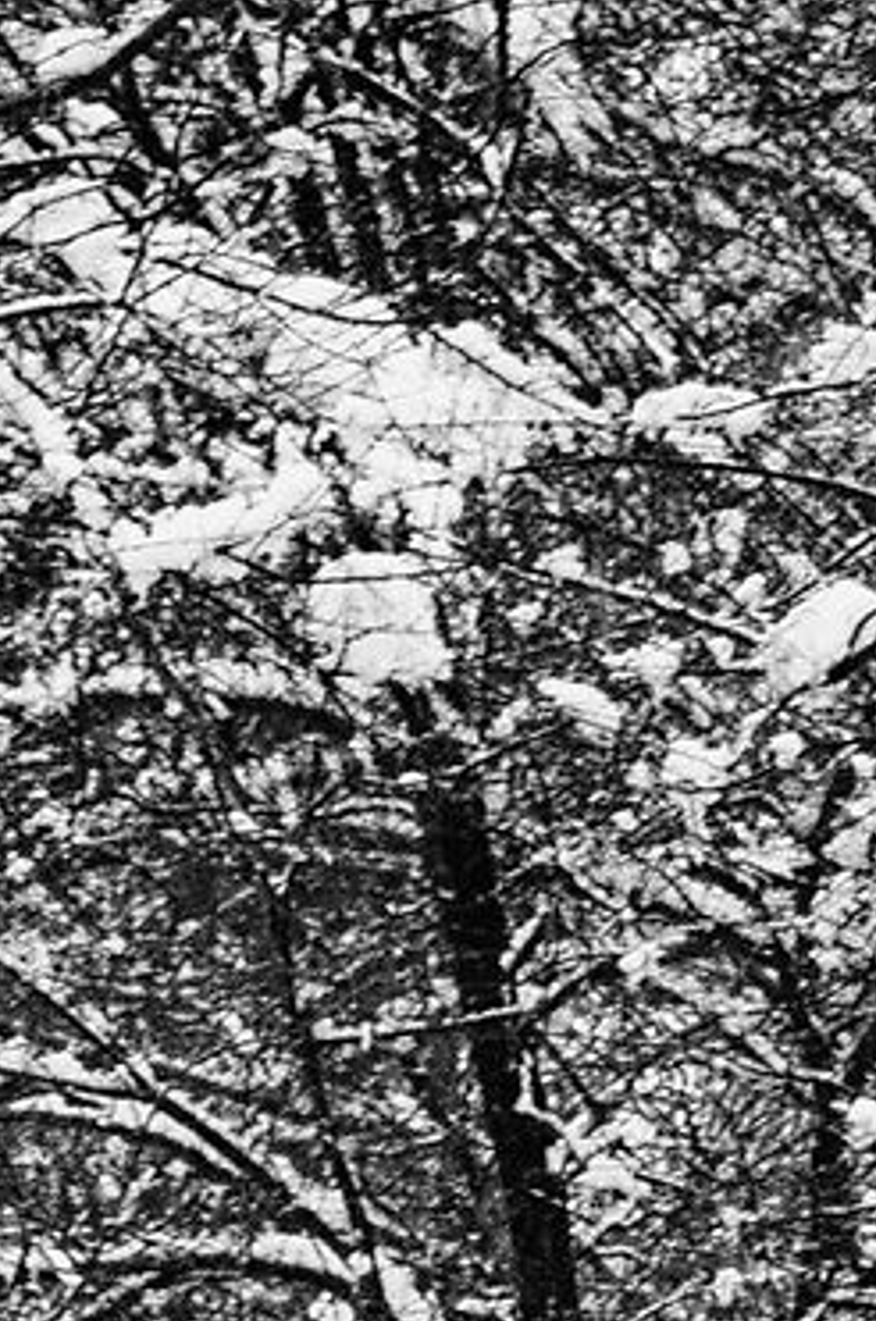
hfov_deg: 1.6
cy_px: 1136
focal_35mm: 873
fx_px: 31982
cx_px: 2040
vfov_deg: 2.4
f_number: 9
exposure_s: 1/250
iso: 200
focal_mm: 90
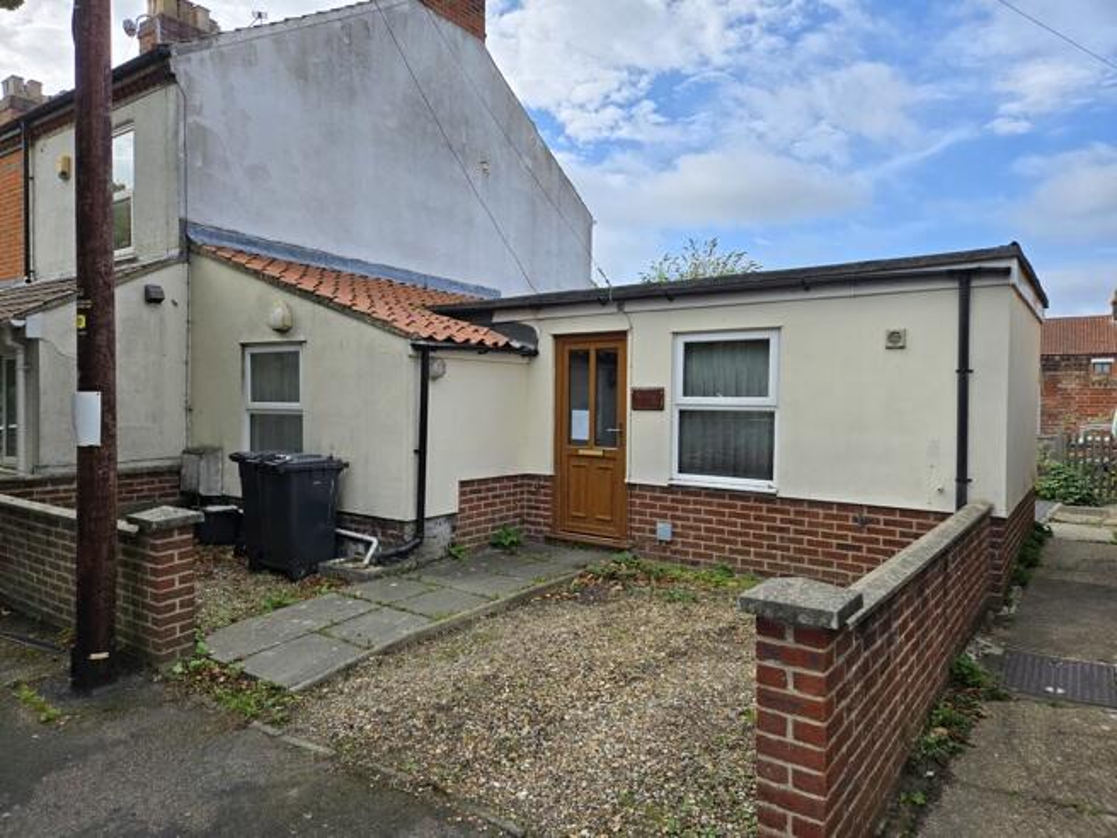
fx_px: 742
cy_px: 419
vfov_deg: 58.9
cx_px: 558
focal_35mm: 23
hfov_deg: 73.9
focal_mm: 5.4
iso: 50
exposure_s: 1/2921
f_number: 1.8
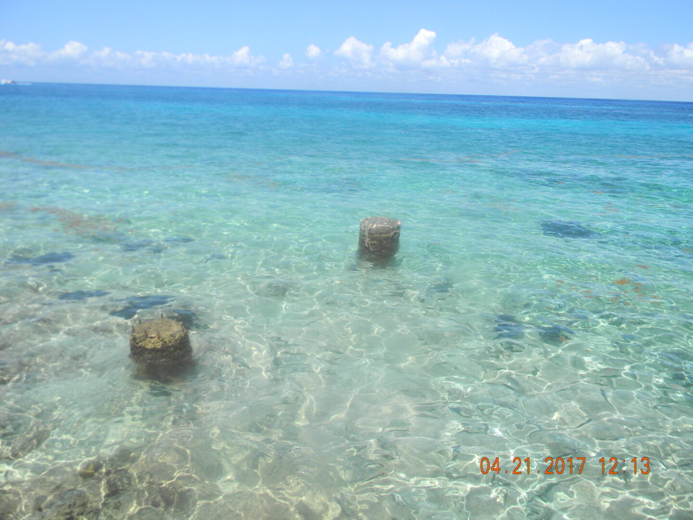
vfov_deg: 49.7
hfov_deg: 63.4
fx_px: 561
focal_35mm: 28
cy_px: 260
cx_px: 346
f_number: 3.5
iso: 80
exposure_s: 1/877
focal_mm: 5
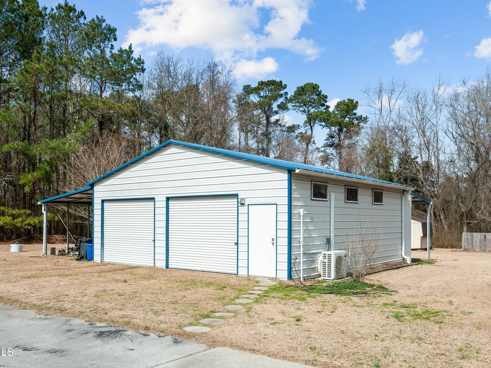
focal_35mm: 32
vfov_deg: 44.2
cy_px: 182
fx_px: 454
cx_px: 215
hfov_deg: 56.6
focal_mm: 29
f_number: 13
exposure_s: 1/640
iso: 400
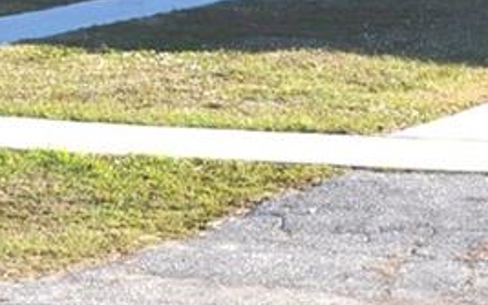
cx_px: 185
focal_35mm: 274
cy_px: -232
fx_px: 3645
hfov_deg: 7.7
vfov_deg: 4.7
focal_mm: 30
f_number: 9
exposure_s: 1/320
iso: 200
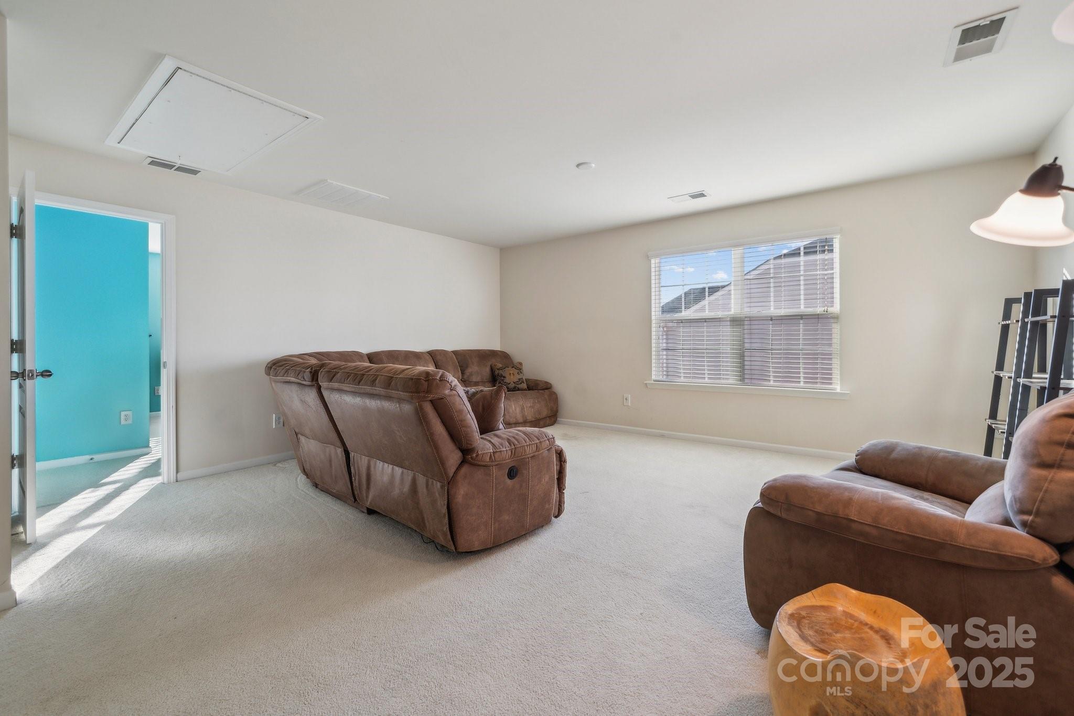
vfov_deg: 81.2
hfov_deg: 104.3
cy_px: 358
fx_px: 418
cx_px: 537
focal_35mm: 14
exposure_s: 1/20
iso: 160
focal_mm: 14
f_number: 7.1
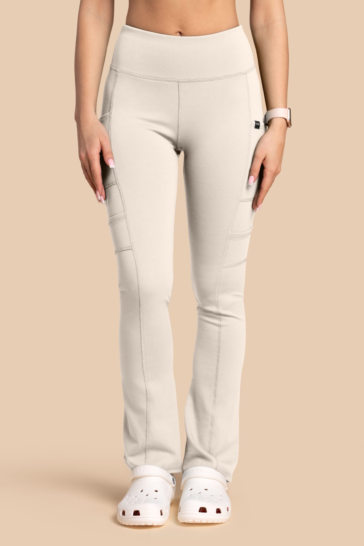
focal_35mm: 92
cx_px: 182
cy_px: 273
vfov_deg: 22.1
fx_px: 1395
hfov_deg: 14.9
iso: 100
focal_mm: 92
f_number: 9
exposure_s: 1/160
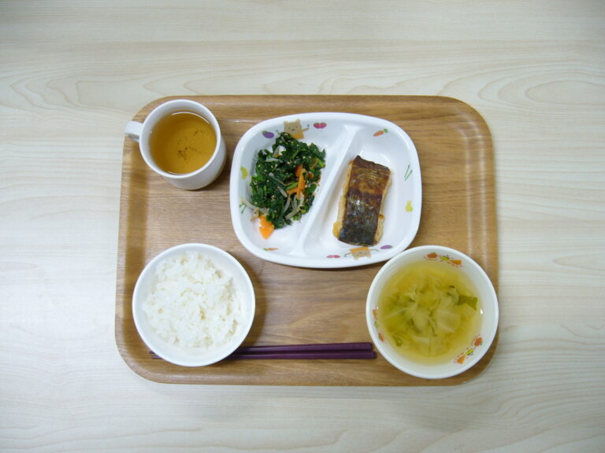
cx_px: 302
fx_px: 612
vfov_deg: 40.7
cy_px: 226
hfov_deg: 52.6
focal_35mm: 35
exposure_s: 1/15
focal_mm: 5.8
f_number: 2.8
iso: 80
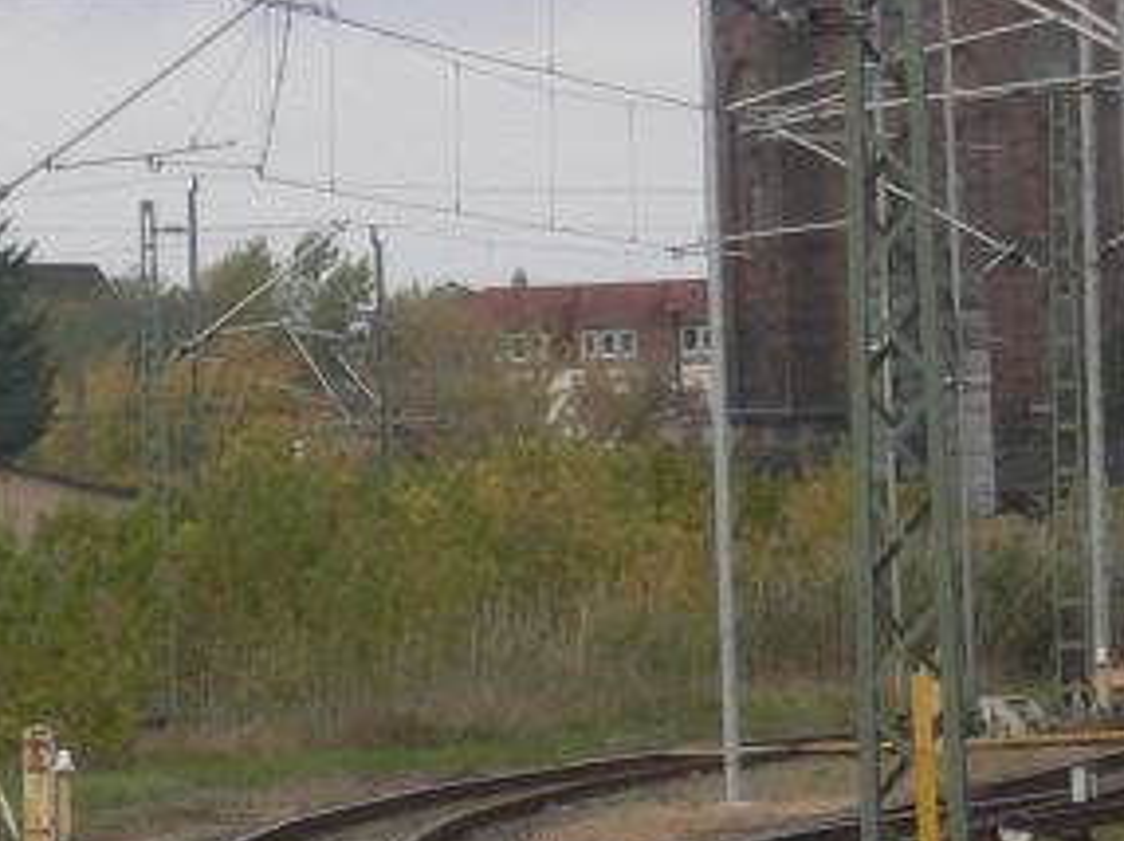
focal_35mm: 441
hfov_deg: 4.5
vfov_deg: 3.4
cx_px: -98
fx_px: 14307
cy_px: 369
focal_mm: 17.4
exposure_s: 1/250
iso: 100
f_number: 5
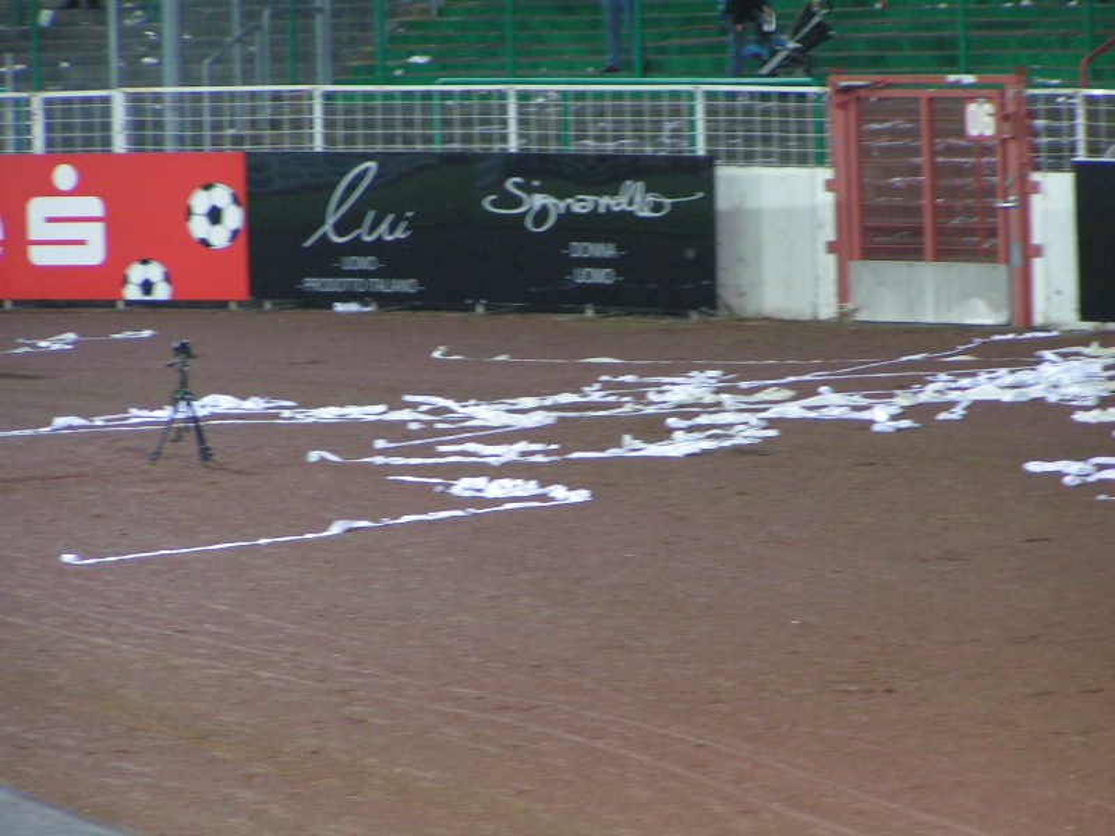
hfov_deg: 8.0
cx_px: 558
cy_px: 418
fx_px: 7956
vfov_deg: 6.0
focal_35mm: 247
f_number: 3.5
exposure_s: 1/15
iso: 200
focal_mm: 37.8
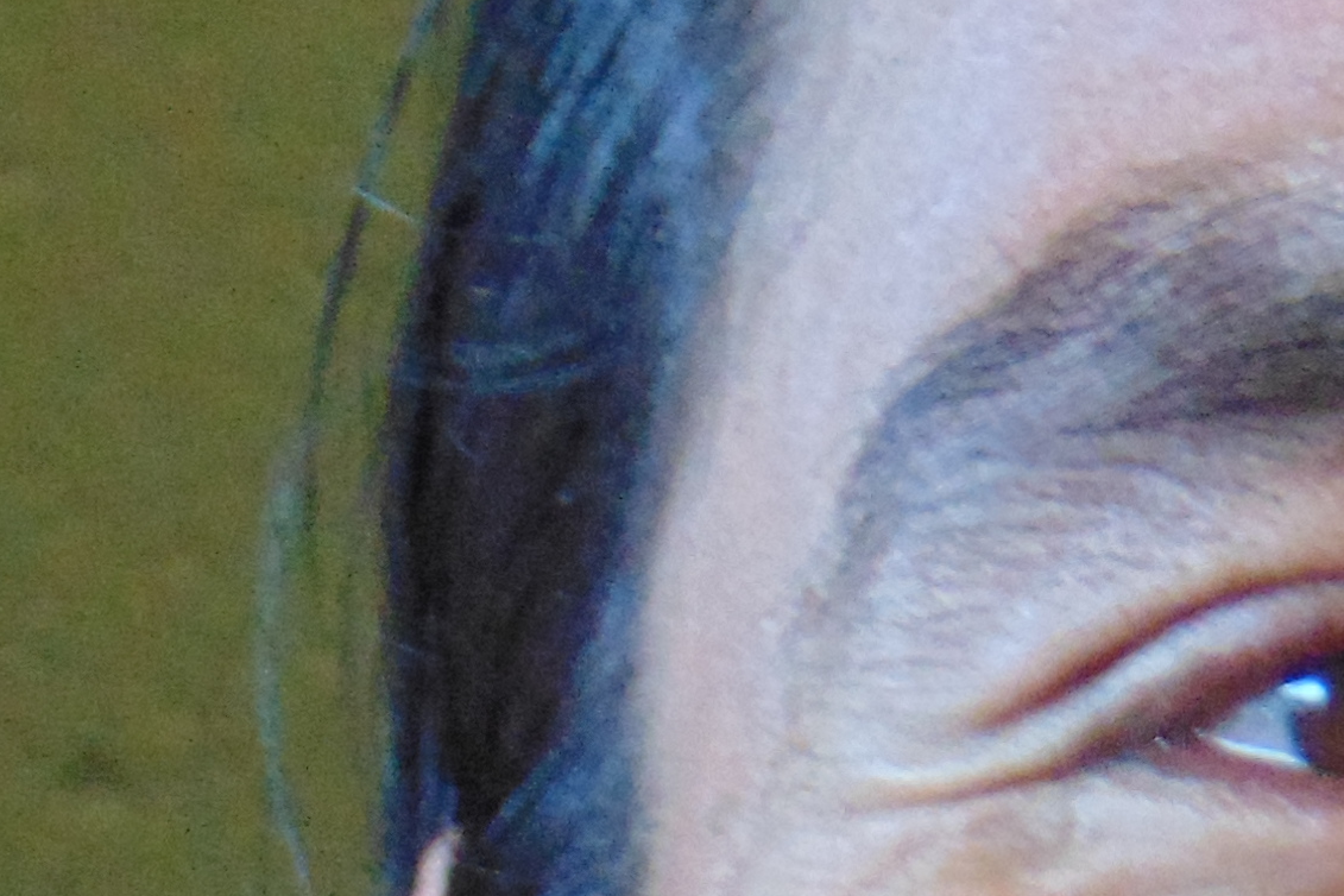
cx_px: 1925
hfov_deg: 3.3
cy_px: 570
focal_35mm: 630
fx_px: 23518
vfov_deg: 2.2
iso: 400
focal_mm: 23.9
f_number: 4
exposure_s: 1/30
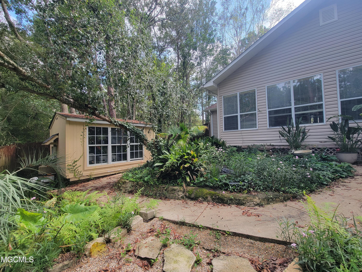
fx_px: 136
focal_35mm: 13
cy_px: 136
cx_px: 181
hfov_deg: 106.2
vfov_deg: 89.9
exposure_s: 1/222
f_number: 2.2
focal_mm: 2.2
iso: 50
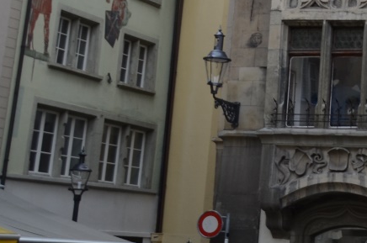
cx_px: 654
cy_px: -32
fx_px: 1007
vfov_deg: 13.5
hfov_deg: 17.1
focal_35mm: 99
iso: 100
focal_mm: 18
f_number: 5
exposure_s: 1/160
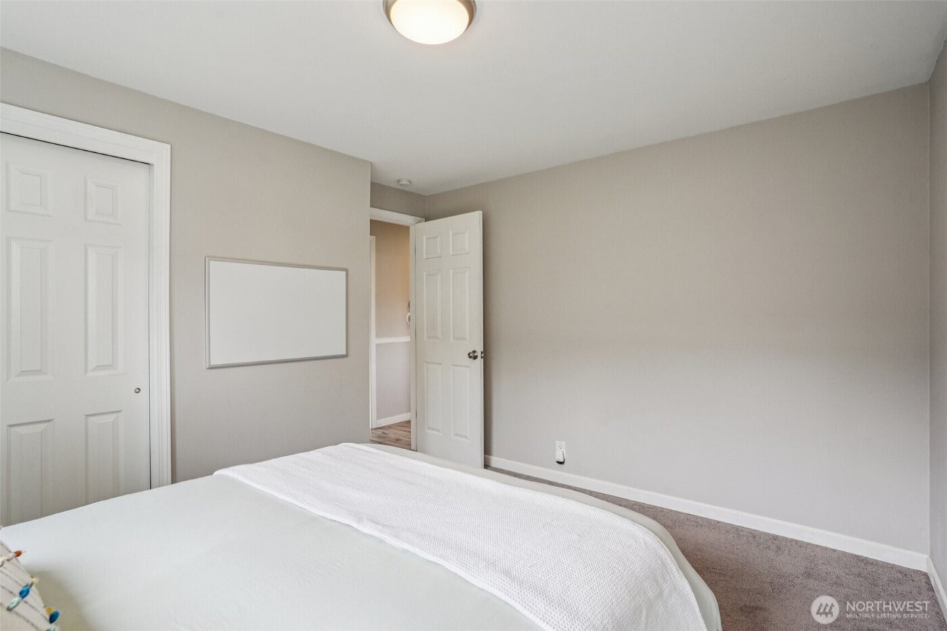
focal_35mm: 17
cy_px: 316
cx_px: 474
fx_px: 447
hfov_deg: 93.3
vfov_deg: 70.4
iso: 400
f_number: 8
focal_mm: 17
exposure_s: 1/30
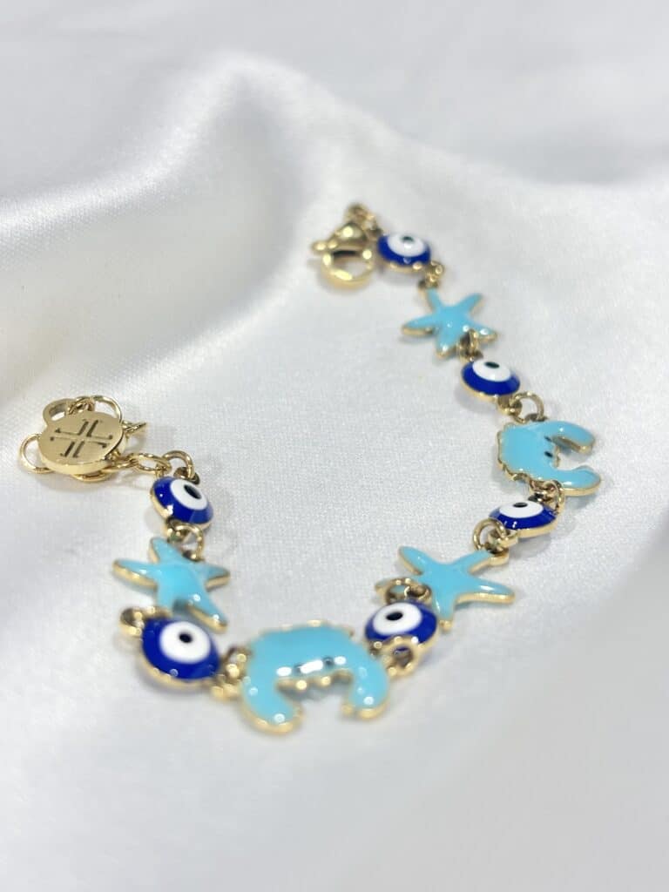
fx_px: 1340
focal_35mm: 52
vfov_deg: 36.8
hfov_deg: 28.0
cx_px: 334
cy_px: 446
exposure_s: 1/234
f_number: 1.6
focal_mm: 5.96
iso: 32
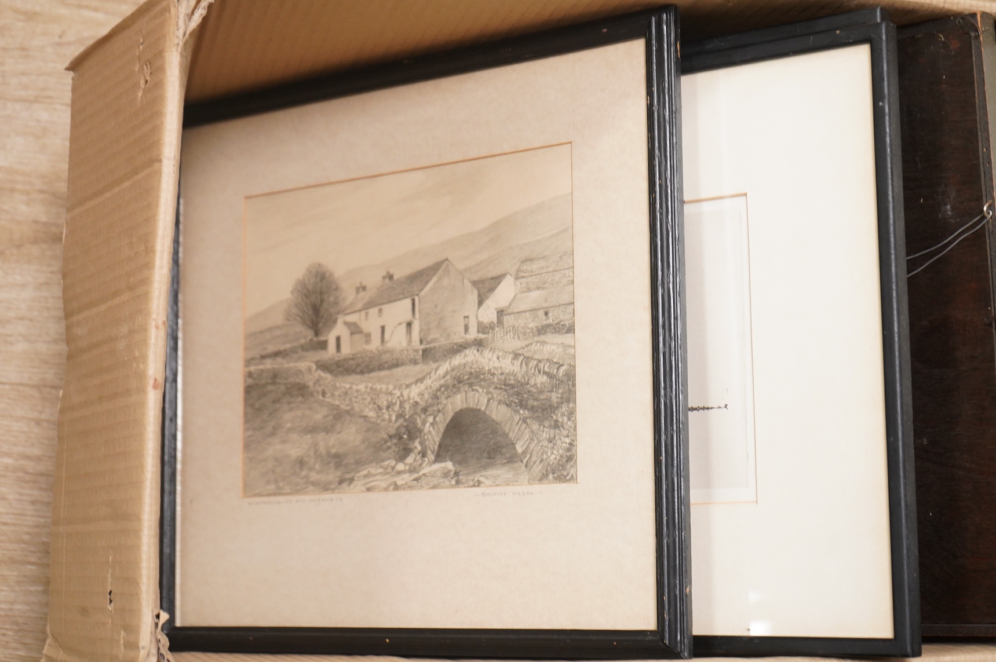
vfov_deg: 19.4
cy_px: 331
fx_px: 1935
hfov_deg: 28.9
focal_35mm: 70
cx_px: 498
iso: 3200
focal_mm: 70
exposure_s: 1/80
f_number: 6.3
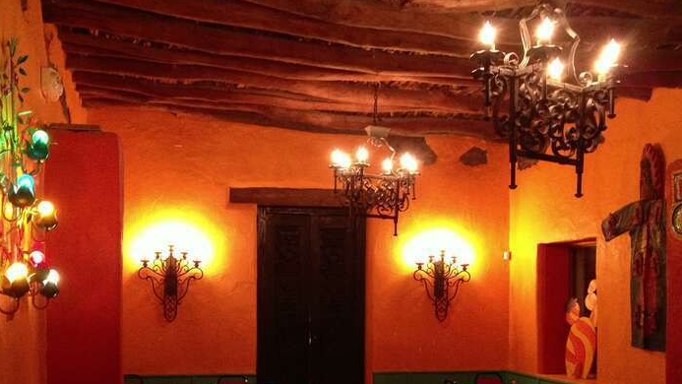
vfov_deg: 26.7
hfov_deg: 46.3
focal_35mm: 44
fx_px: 796
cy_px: 291
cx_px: 312
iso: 400
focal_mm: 4.28
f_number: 2.4
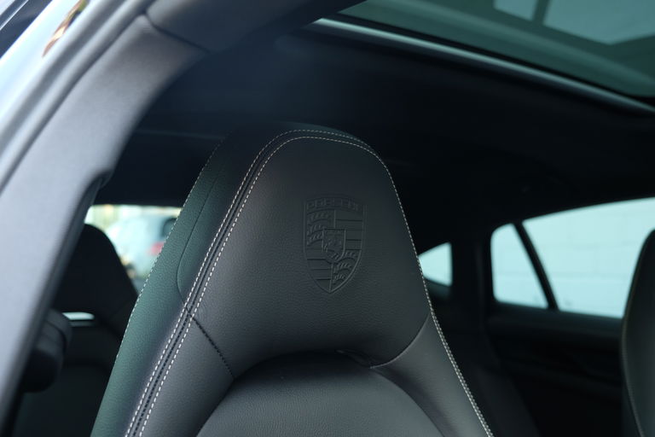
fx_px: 655
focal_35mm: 36
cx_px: 328
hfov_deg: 53.1
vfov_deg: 36.9
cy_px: 218
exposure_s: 1/60
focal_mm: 24.3
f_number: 3.2
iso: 500
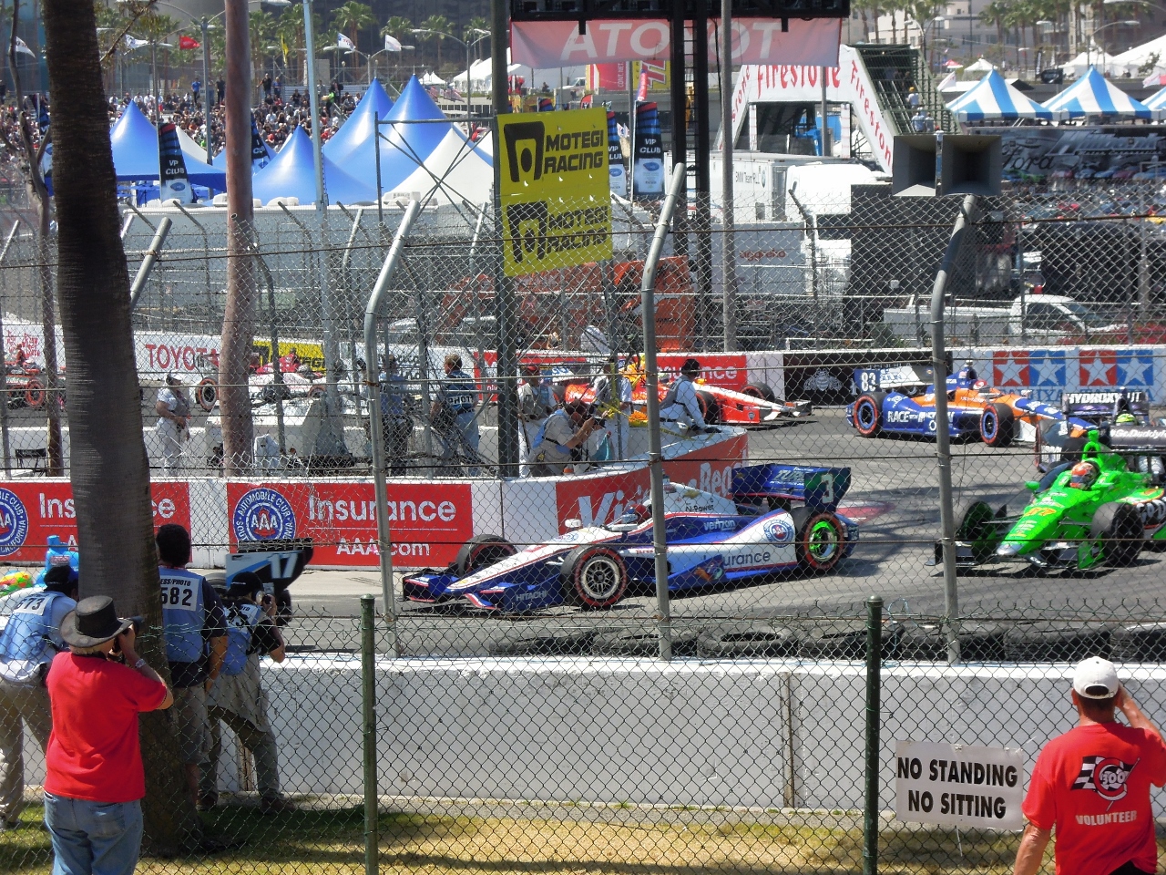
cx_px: 583
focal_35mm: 100
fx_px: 3368
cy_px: 438
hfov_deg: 19.6
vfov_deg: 14.8
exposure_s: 1/640
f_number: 5.5
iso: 160
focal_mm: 17.9
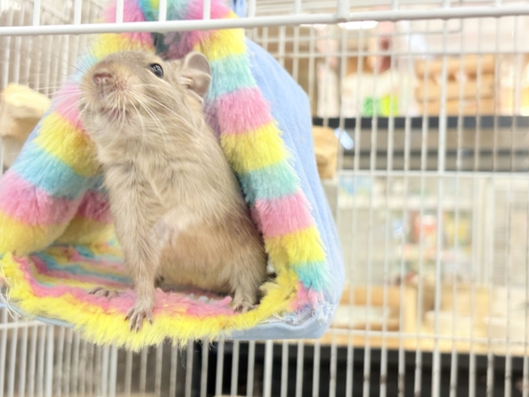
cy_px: 208
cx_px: 277
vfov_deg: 26.1
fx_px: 856
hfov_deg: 34.3
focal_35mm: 56
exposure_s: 1/50
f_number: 1.6
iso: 100
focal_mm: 5.96
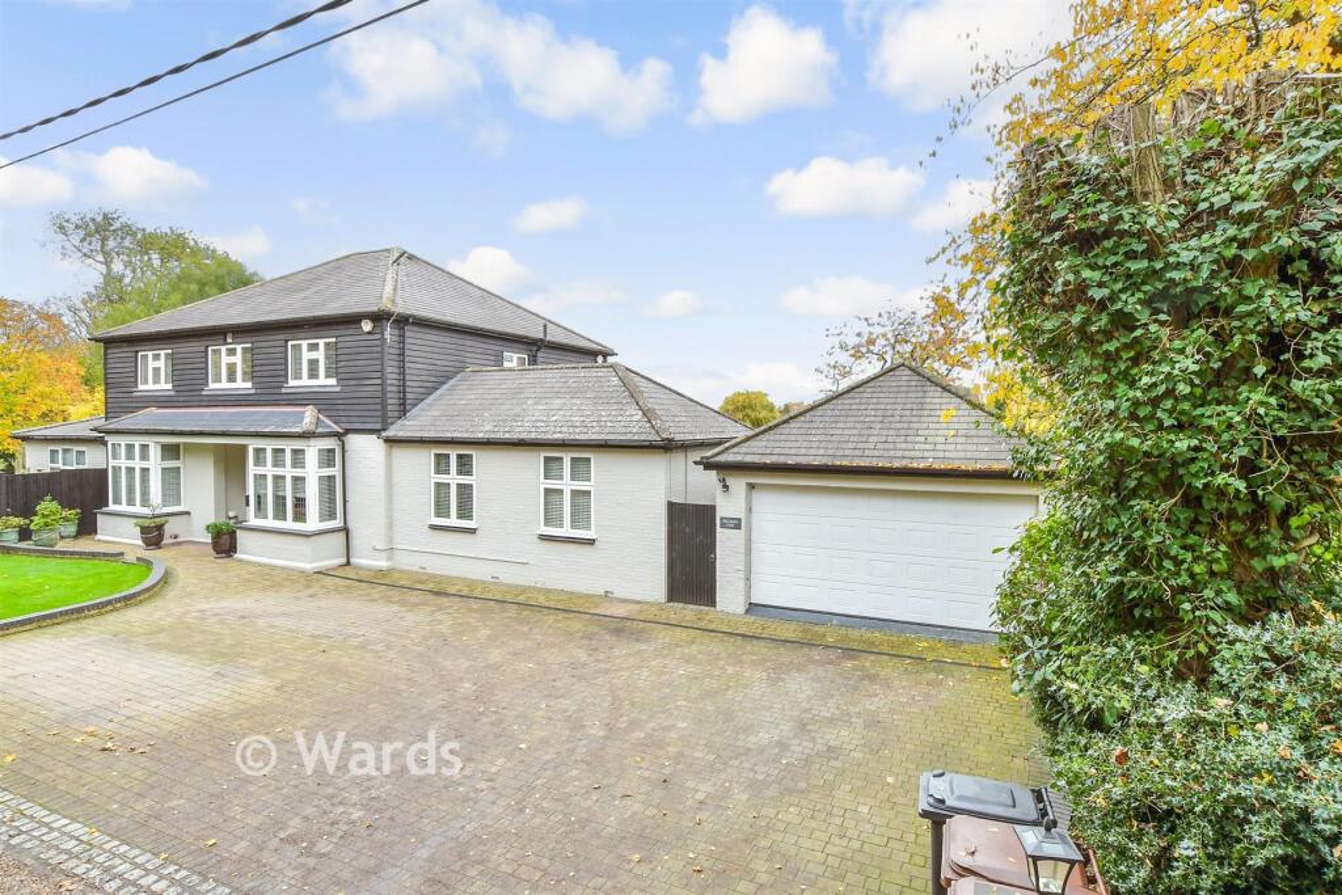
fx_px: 559
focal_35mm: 15
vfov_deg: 77.3
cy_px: 448
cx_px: 671
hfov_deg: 100.4
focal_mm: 10
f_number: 9
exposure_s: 1/20
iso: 320
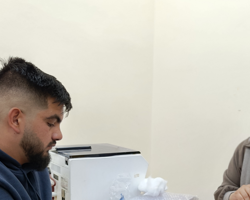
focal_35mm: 48
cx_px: 164
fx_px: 355
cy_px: 164
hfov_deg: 38.4
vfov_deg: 30.6
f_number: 1.7
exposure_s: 1/50
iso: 415
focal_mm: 4.7
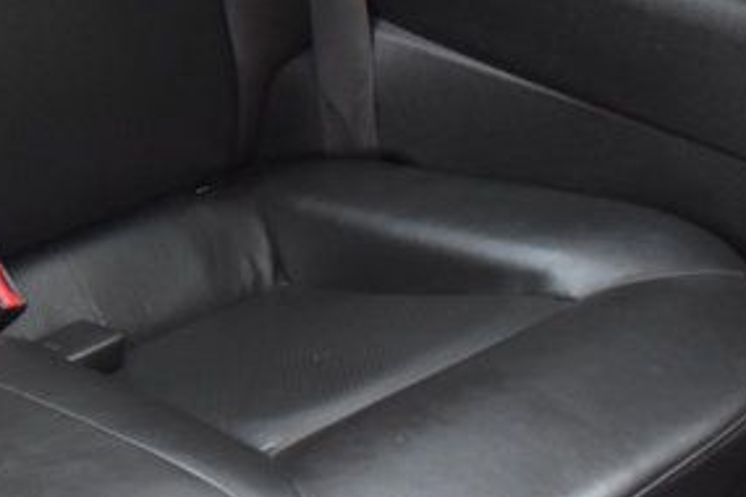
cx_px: -369
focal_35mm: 97
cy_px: 89
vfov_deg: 14.0
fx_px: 2010
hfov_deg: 18.6
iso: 1600
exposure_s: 1/15
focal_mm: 18
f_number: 5
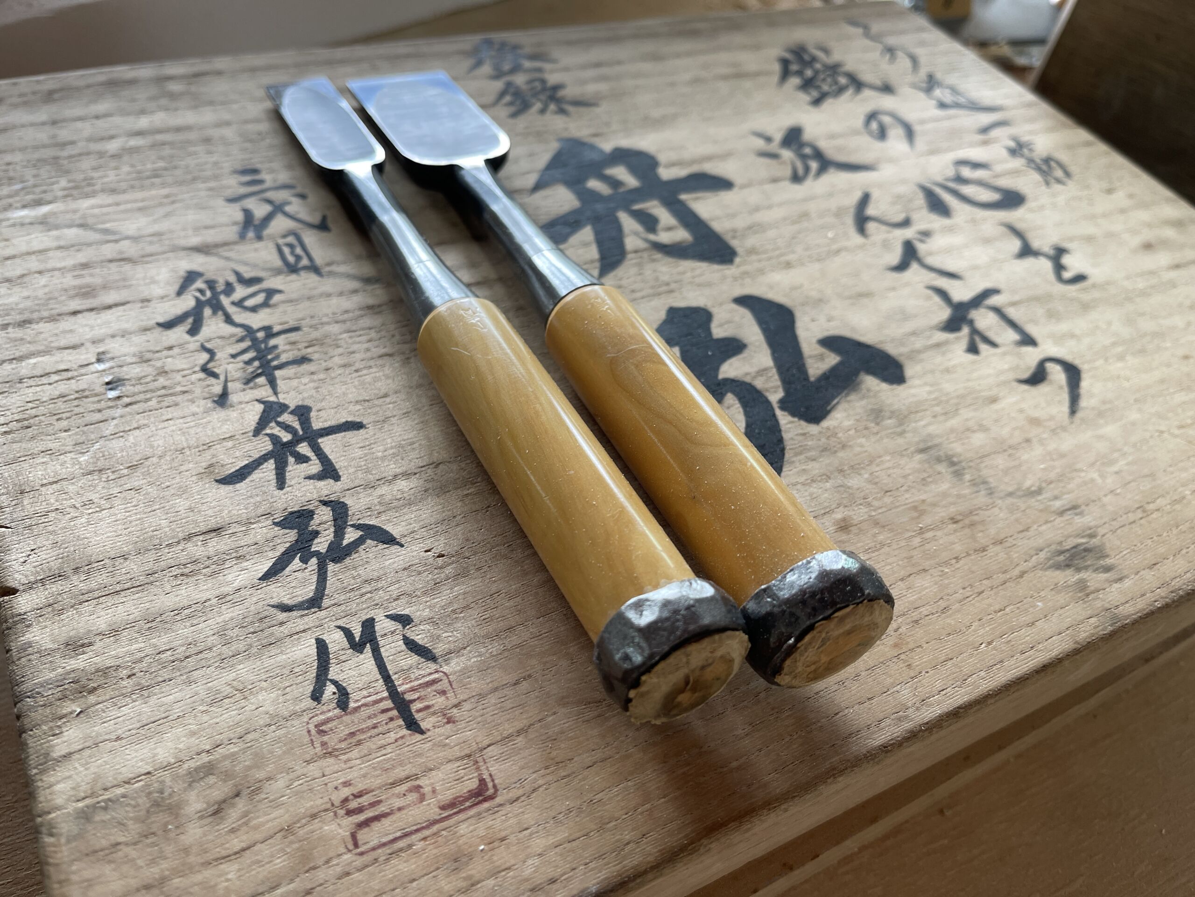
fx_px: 863
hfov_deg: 69.4
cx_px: 598
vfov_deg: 54.9
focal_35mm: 25
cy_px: 448
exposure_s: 1/120
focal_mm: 5.1
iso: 100
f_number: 1.6
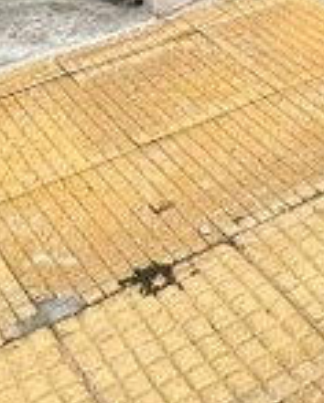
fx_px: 1136
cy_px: -502
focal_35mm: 95
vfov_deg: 14.7
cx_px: 253
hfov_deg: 16.1
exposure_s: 1/532
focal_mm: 2.22
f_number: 2.2
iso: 40
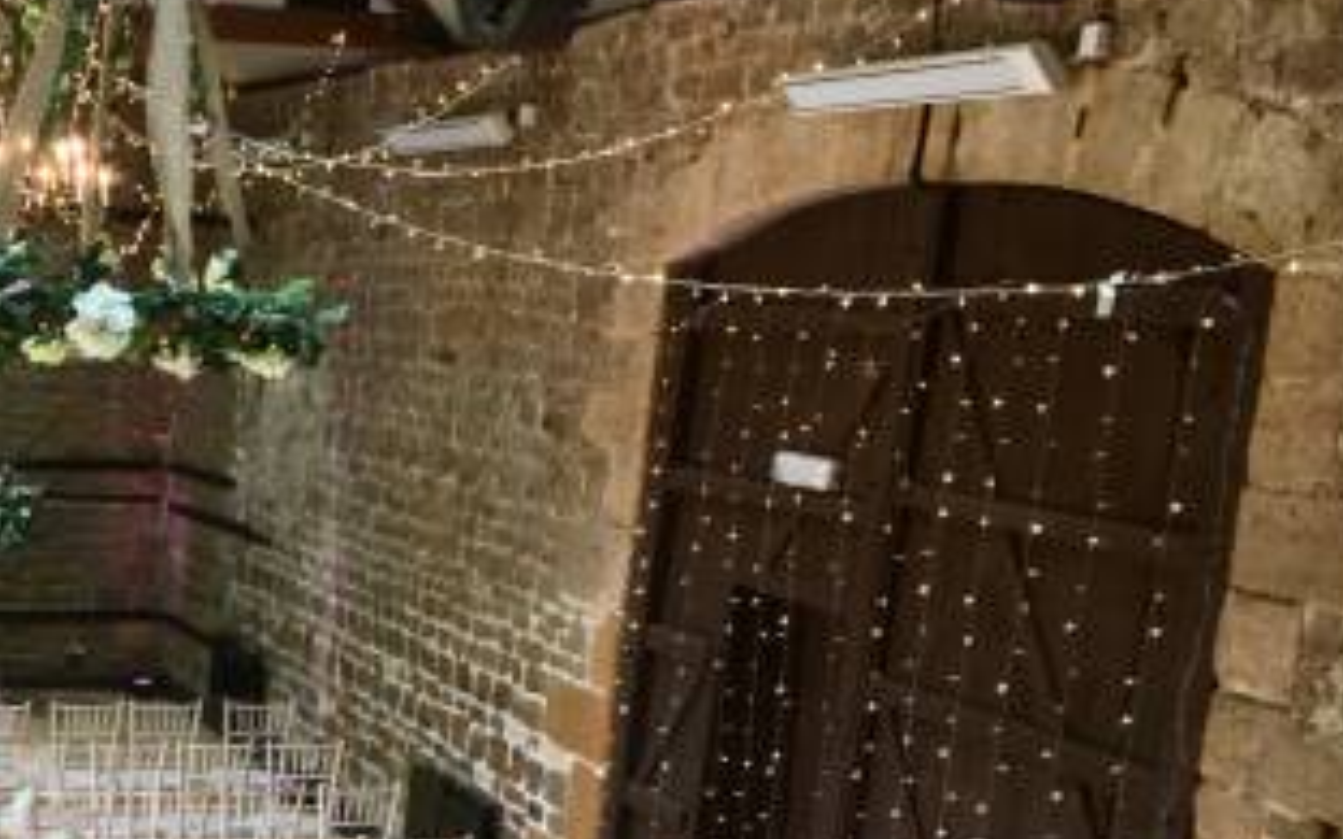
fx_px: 2306
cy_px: 620
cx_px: 99
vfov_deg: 20.5
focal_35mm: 63
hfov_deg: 30.8
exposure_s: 1/50
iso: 32
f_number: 2.2
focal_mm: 4.15
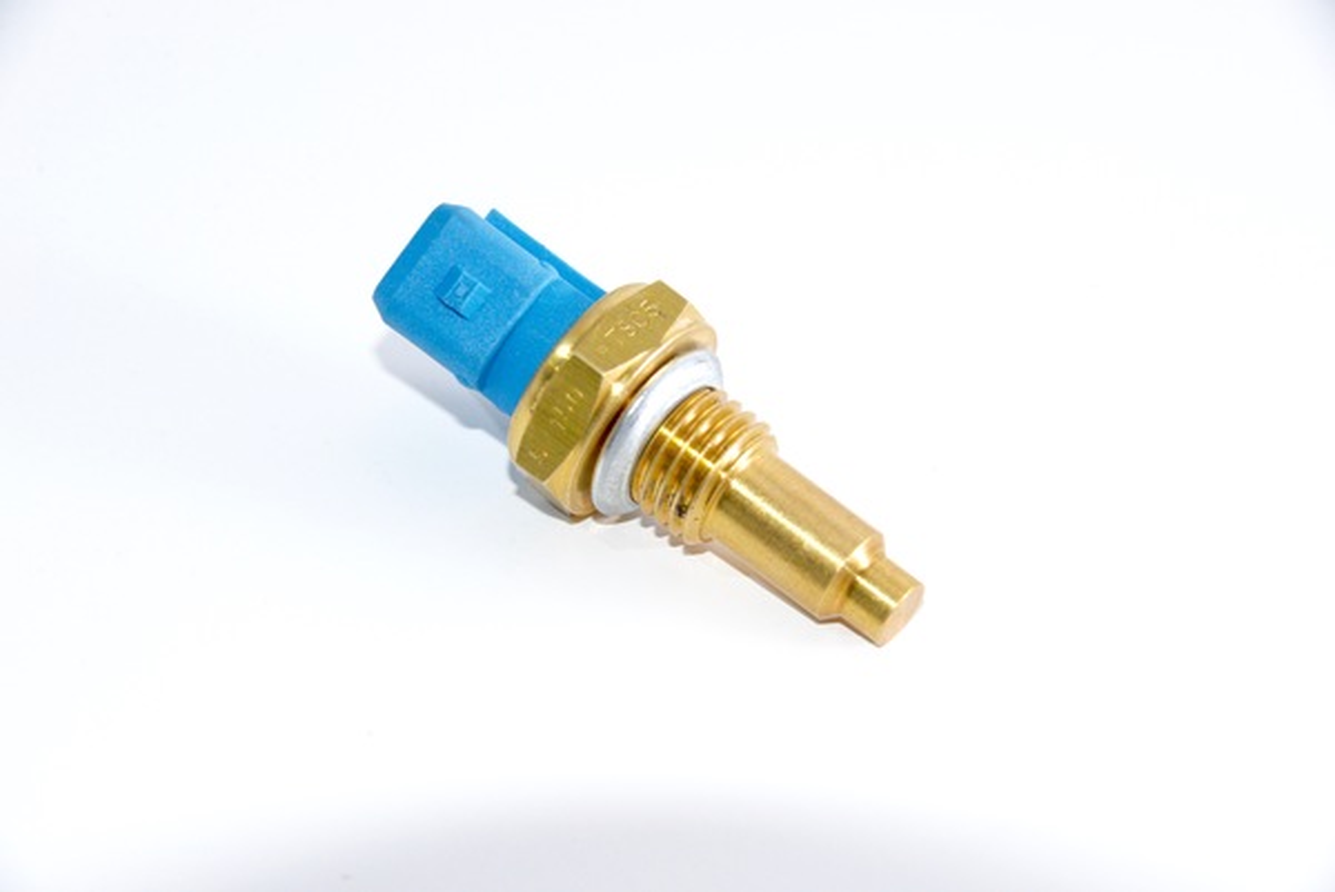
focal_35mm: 300
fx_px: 11133
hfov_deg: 6.9
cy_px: 446
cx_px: 668
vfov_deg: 4.6
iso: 1600
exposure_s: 1/250
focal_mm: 300
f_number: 13
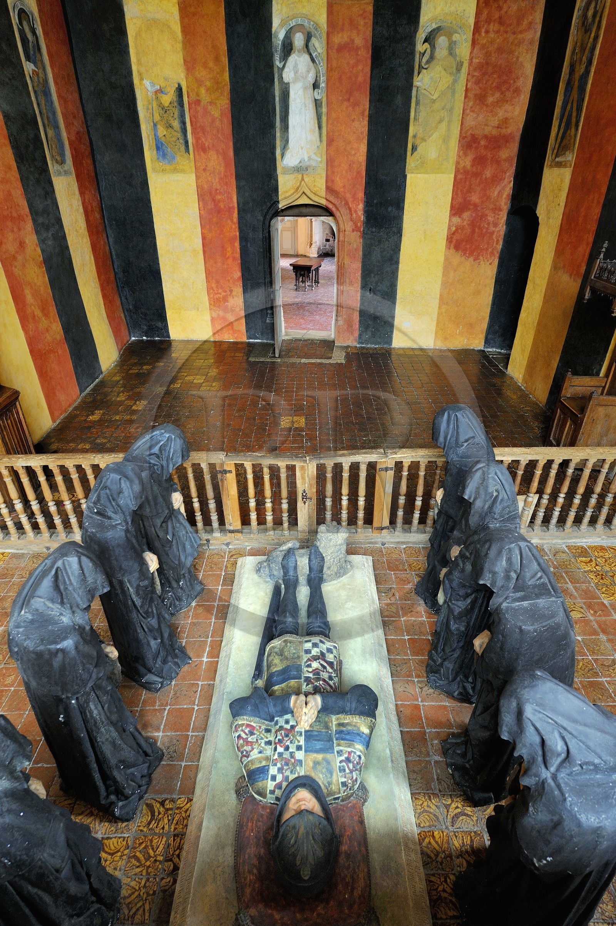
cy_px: 463
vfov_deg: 84.0
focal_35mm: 20
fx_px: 514
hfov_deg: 61.9
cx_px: 308
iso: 800
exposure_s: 1/30
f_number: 5.6
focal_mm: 20
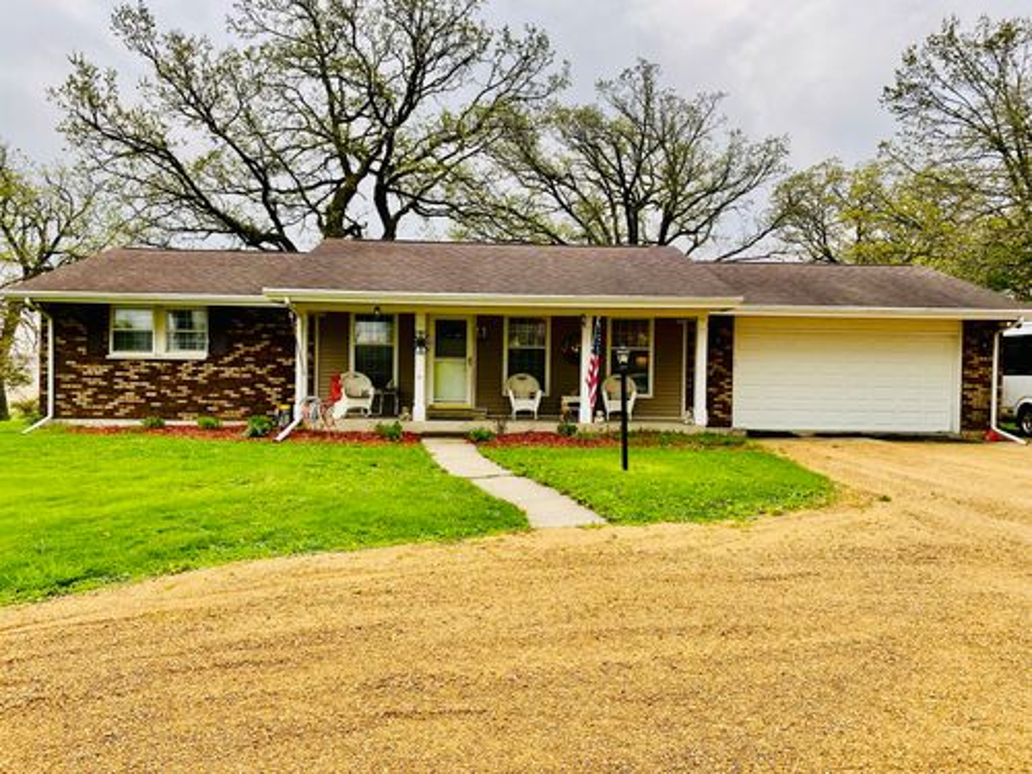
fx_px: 775
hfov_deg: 67.3
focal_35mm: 26
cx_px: 516
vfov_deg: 53.1
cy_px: 387
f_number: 1.8
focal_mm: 4.25
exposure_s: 1/173
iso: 32
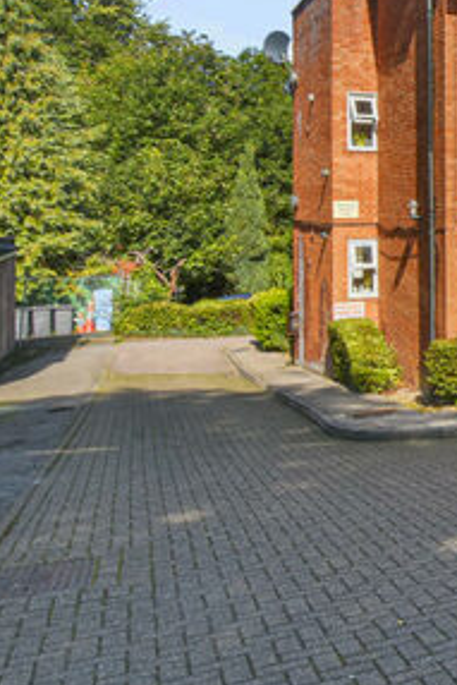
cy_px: 162
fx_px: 837
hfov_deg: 21.6
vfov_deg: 42.9
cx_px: 794
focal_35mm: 44
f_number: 11
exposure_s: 1/200
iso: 200
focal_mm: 12
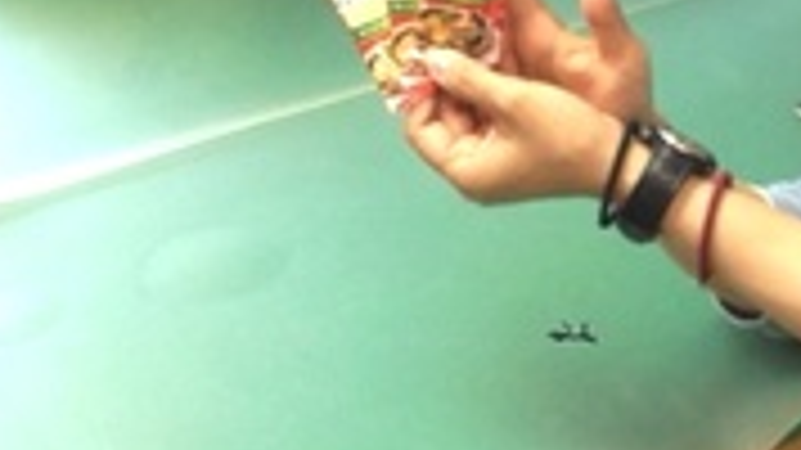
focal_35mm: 81
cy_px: -58
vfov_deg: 14.5
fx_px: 1720
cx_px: 590
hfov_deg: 25.9
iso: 125
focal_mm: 4.13
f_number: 2.4
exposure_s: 1/20
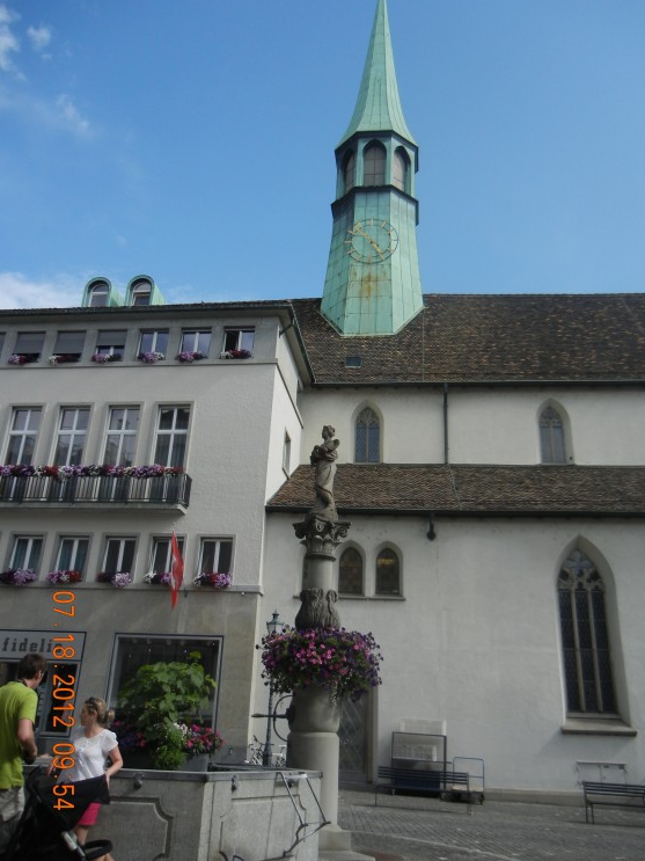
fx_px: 770
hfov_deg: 45.4
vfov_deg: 58.4
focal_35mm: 31
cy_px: 419
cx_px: 328
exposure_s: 1/312
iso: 160
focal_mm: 5.4
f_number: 7
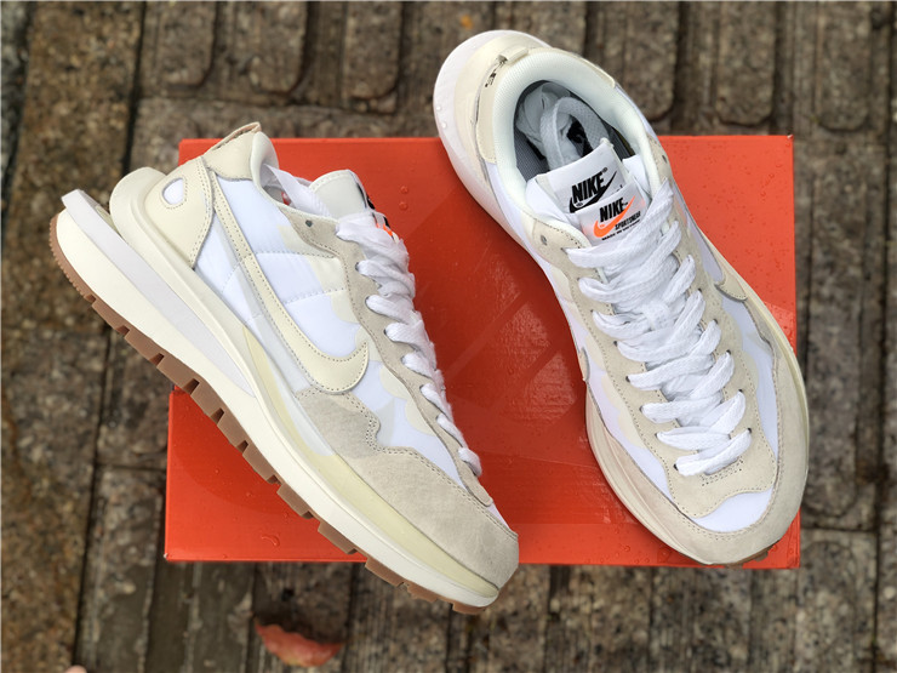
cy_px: 336
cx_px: 448
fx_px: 1347
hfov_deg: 36.8
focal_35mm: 52
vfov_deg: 28.0
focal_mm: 6
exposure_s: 1/120
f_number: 2.4
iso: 20
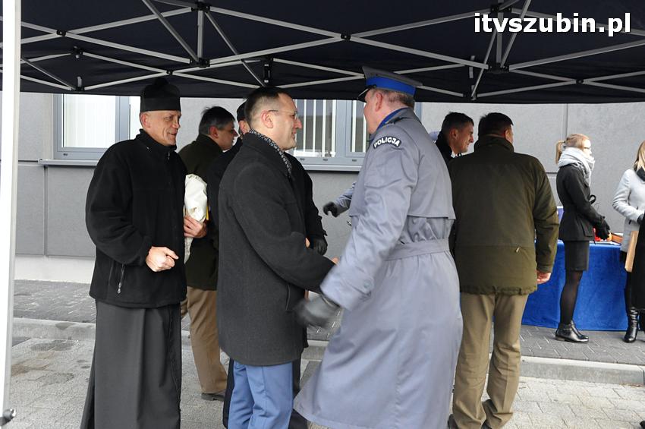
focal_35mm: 36
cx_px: 322
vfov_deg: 36.8
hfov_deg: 53.2
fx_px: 644
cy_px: 214
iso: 1600
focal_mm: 24
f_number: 7.1
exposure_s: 1/80
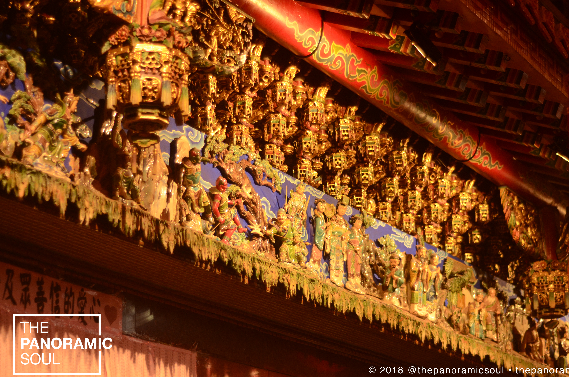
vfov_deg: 16.2
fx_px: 1325
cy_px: 178
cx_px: 317
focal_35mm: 84
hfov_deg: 24.2
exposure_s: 1/400
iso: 800
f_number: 1.8
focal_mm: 50
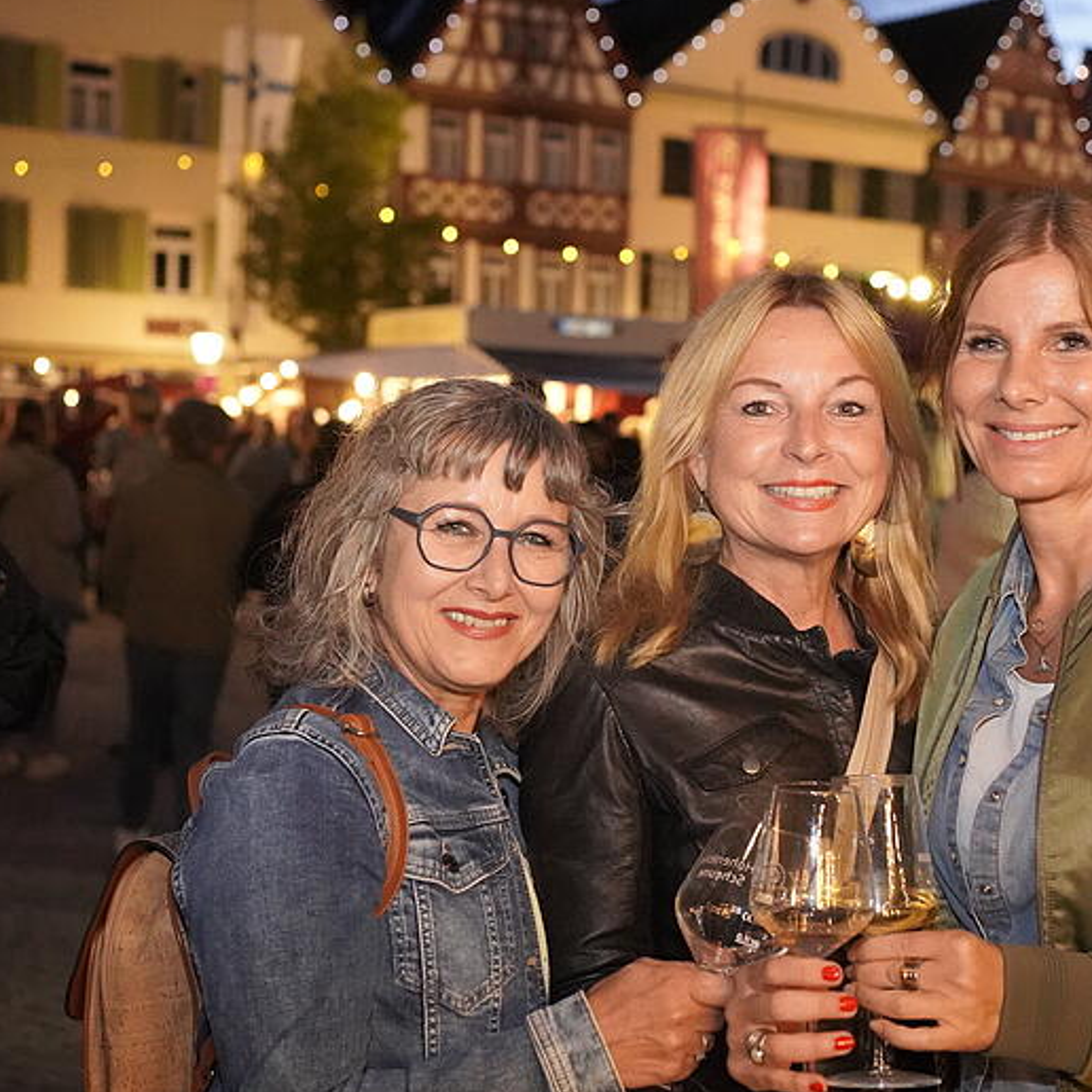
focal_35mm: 54
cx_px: 663
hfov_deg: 31.5
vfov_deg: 31.6
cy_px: 611
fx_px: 1927
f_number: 3.2
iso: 12800
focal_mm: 35
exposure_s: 1/160
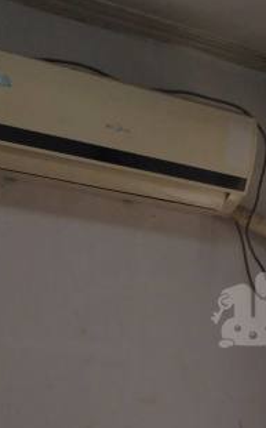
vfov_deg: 21.7
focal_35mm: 95
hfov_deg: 13.3
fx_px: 1105
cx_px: 321
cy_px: 311
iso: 120
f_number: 1.8
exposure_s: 1/100
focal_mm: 4.75
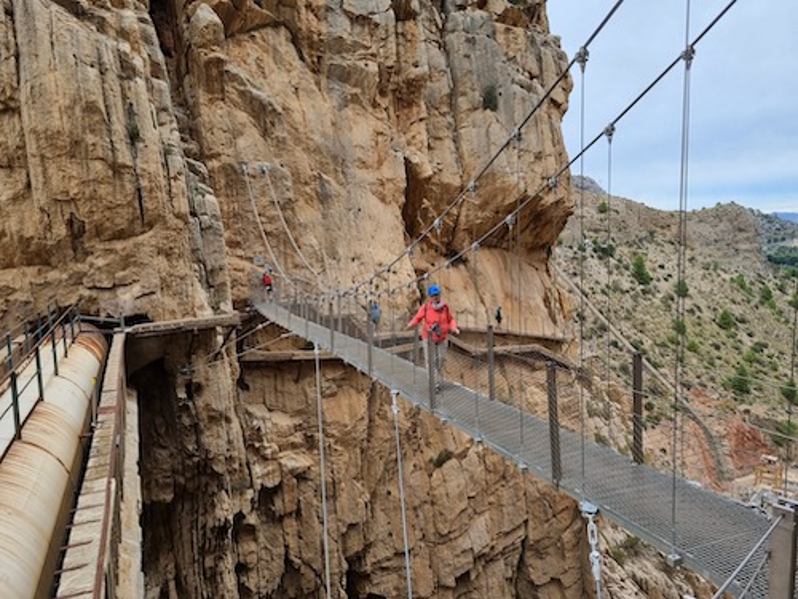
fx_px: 599
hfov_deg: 67.3
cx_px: 399
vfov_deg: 53.1
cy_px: 300
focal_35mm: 26
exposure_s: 1/528
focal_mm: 5.4
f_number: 1.8
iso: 50
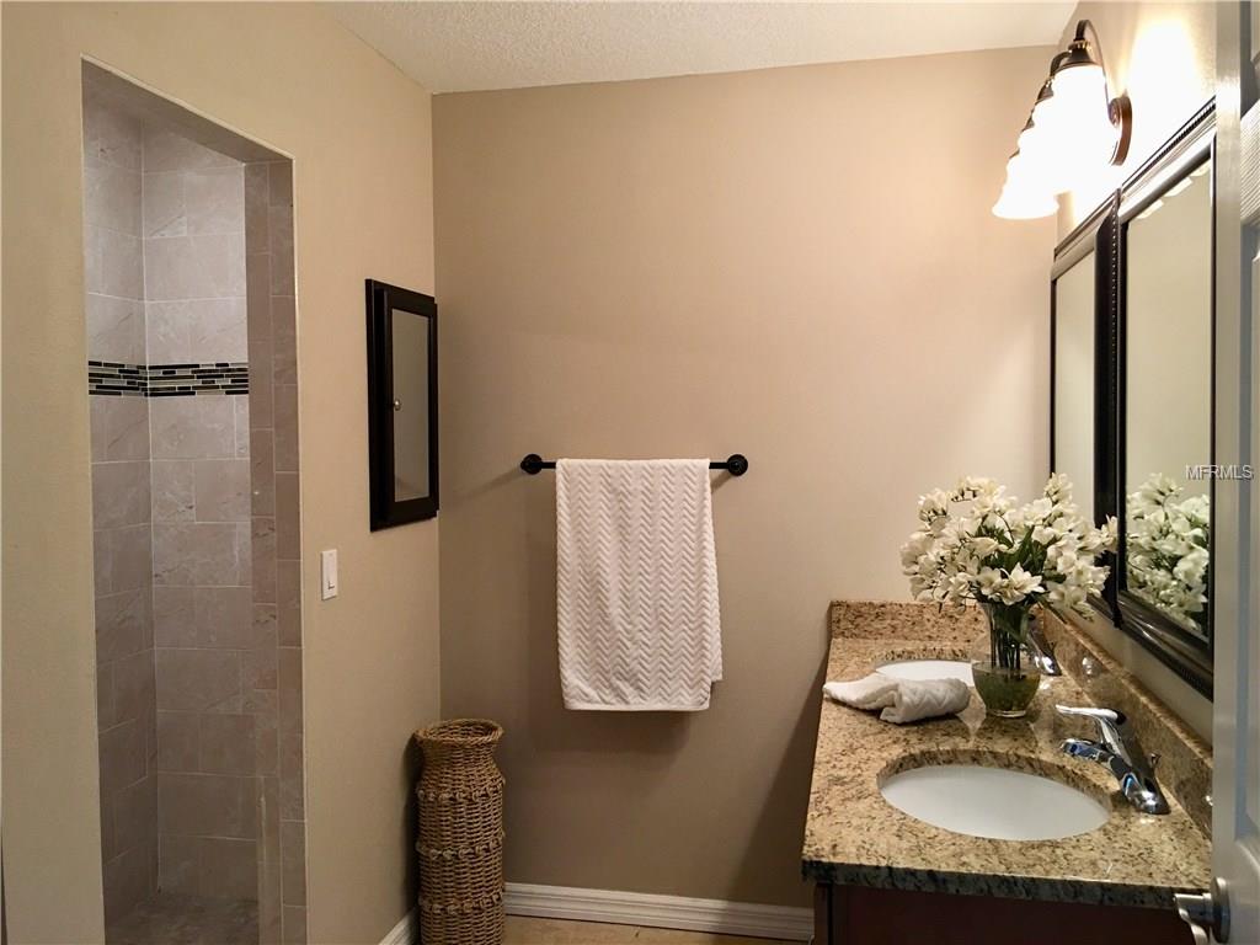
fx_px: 1056
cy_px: 472
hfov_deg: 61.7
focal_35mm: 29
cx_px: 630
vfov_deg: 48.2
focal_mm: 4.15
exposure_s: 1/15
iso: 40
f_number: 2.2
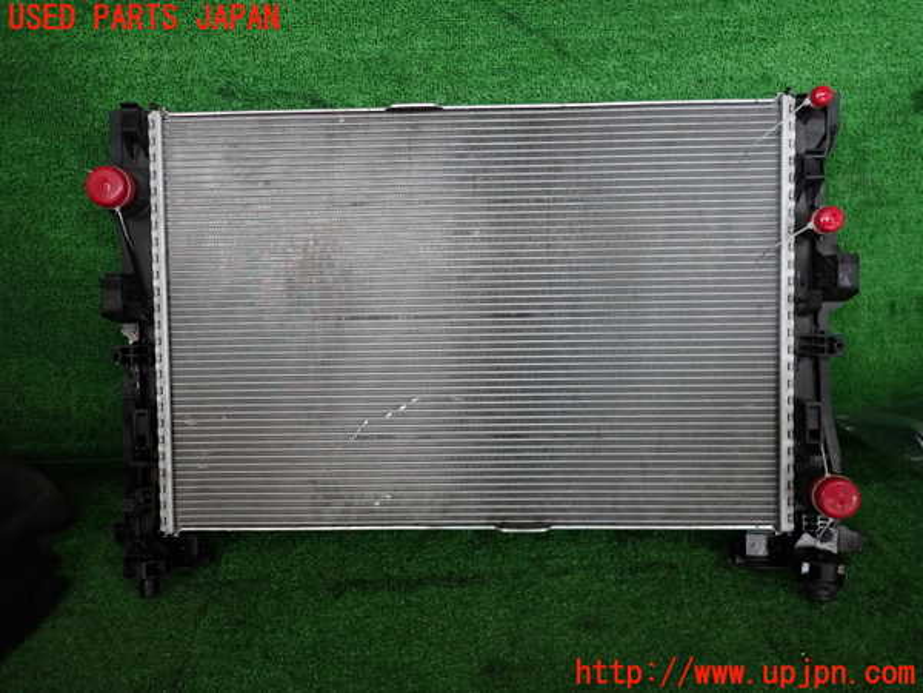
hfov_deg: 69.4
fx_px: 667
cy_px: 346
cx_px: 462
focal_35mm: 25
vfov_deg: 54.9
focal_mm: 4.5
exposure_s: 1/30
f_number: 2
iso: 320
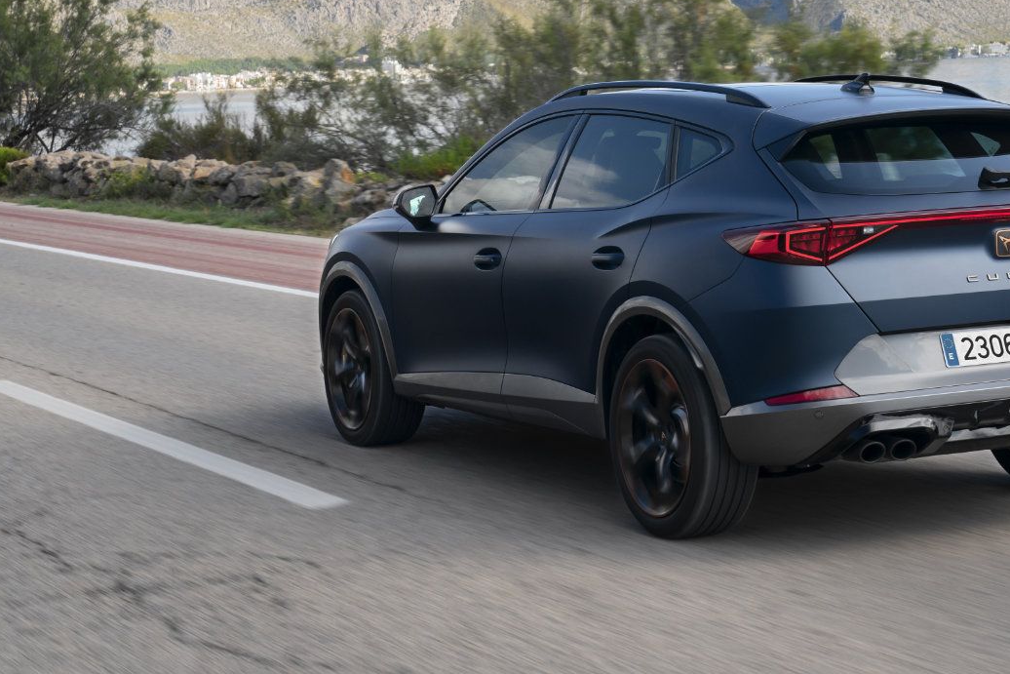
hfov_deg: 24.2
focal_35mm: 83
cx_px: 748
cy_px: 155
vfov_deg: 16.4
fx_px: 2329
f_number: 6.3
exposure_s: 1/125
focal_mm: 43
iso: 250
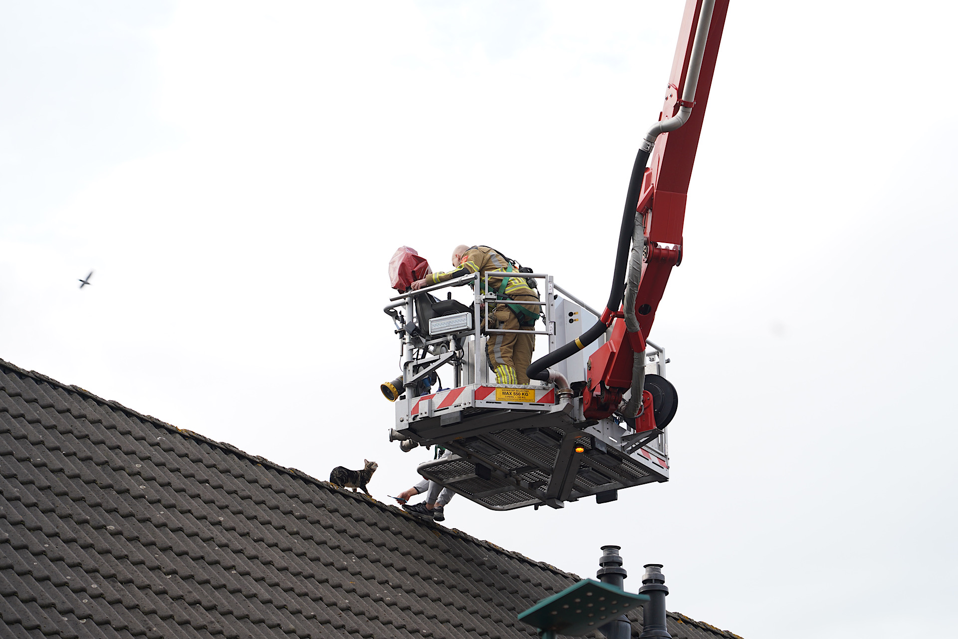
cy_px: 320
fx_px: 2794
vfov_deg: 13.0
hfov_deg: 19.5
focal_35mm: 105
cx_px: 479
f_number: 5
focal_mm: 105
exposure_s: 1/160
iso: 160
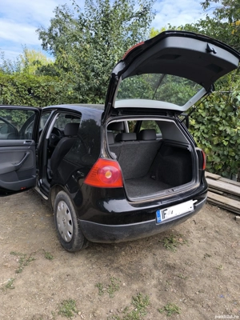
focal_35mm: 23
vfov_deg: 73.9
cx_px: 120
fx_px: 213
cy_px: 160
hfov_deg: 58.9
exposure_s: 1/432
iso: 50
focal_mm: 6.14
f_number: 1.65
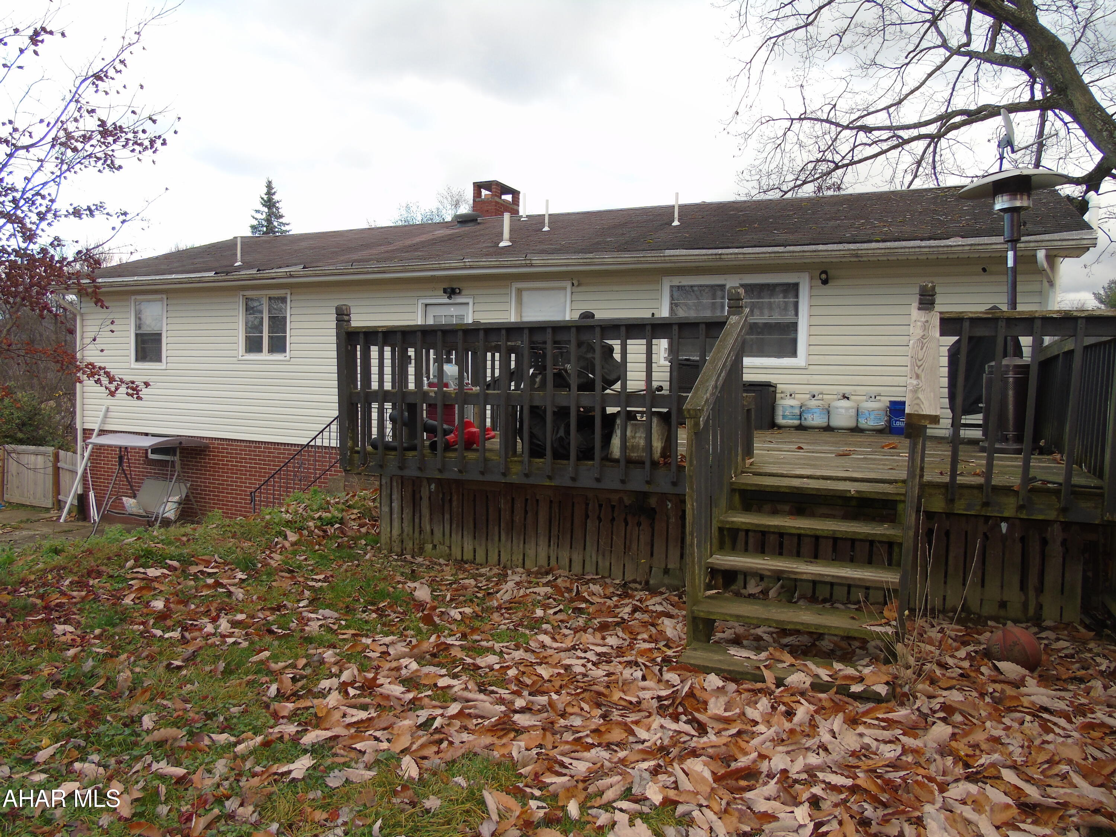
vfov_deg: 54.9
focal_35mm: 25
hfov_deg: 69.4
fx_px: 806
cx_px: 558
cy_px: 418
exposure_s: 1/125
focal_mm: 4.4
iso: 80
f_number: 3.4
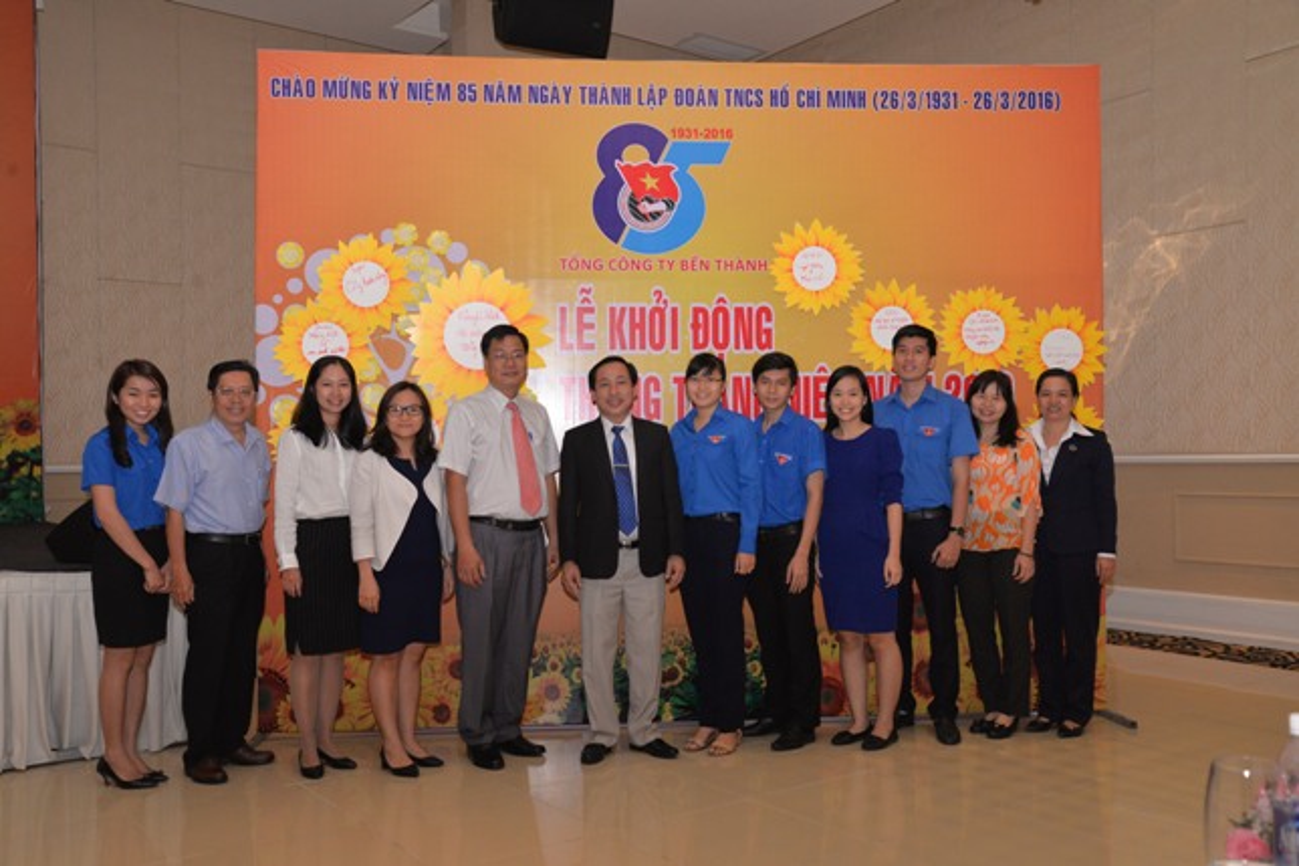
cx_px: 650
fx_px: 1154
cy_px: 433
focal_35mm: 32
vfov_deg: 41.1
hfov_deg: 58.7
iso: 1600
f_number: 7.1
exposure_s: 1/160
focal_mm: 32
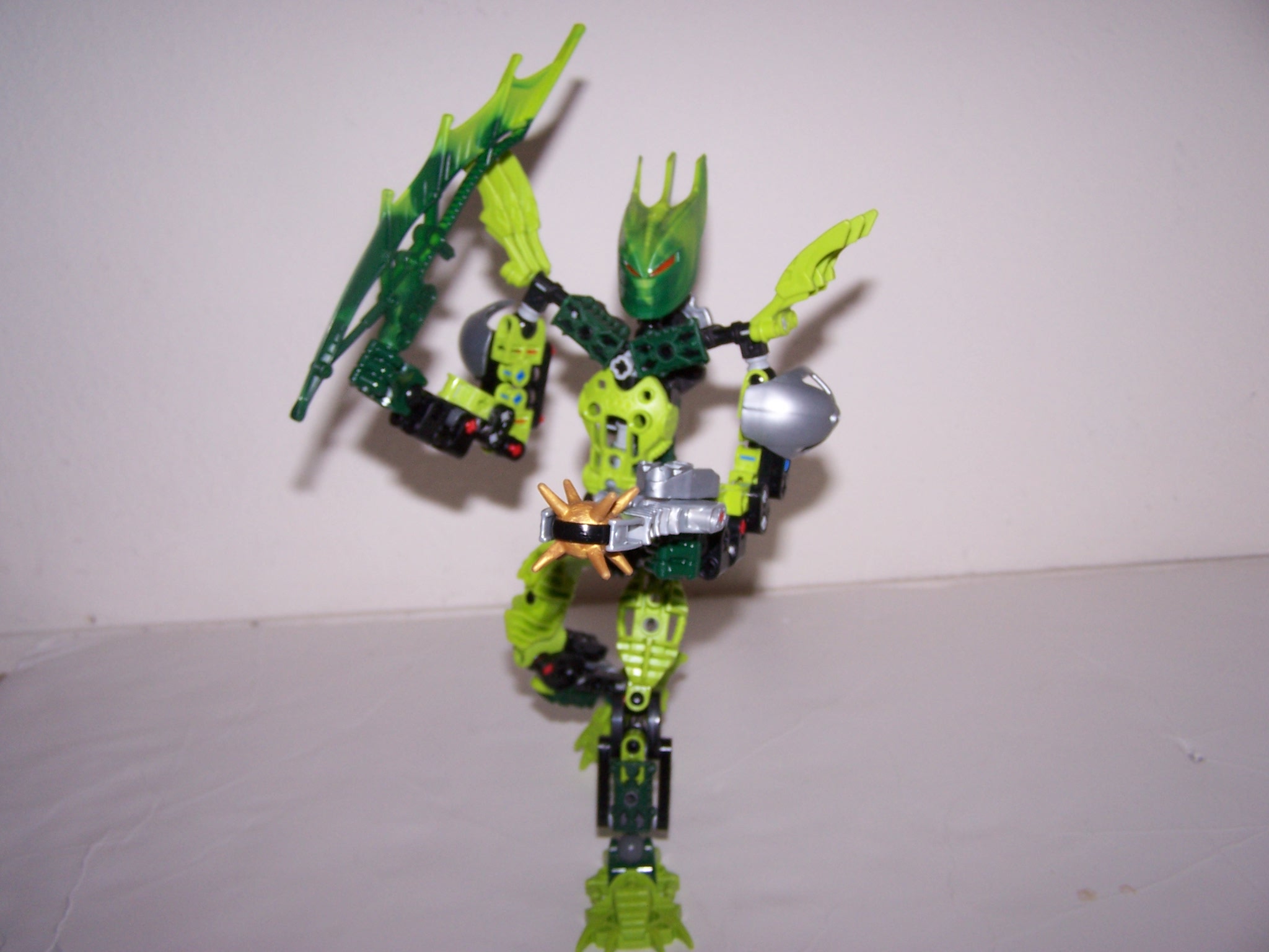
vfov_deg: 37.7
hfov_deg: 49.0
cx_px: 634
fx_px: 1393
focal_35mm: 38
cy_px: 476
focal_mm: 6.3
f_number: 2.8
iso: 80
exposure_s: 1/60
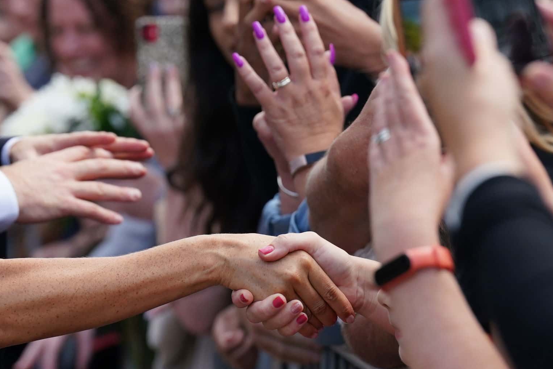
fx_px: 5192
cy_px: 21
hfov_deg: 6.1
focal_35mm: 338
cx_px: 71
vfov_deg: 4.1
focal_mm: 147
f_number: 4.5
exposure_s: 1/800
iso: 800
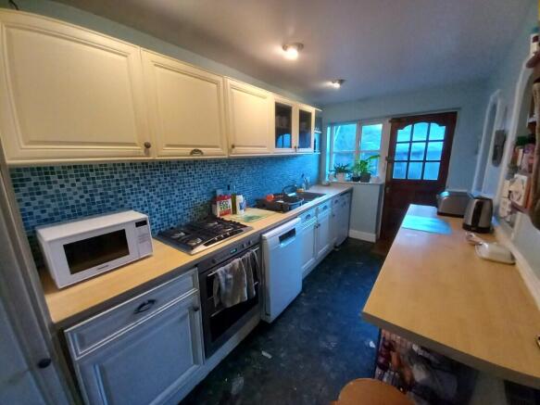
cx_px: 270
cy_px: 202
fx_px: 203
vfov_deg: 89.9
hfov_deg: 106.2
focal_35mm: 13
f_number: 2.2
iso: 200
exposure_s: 1/25
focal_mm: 1.13
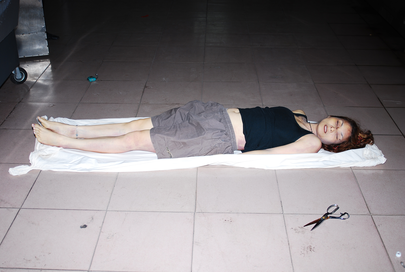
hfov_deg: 41.0
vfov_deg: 28.2
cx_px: 202
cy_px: 136
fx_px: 541
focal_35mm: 48
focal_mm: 32
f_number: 3.8
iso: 100
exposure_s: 1/60
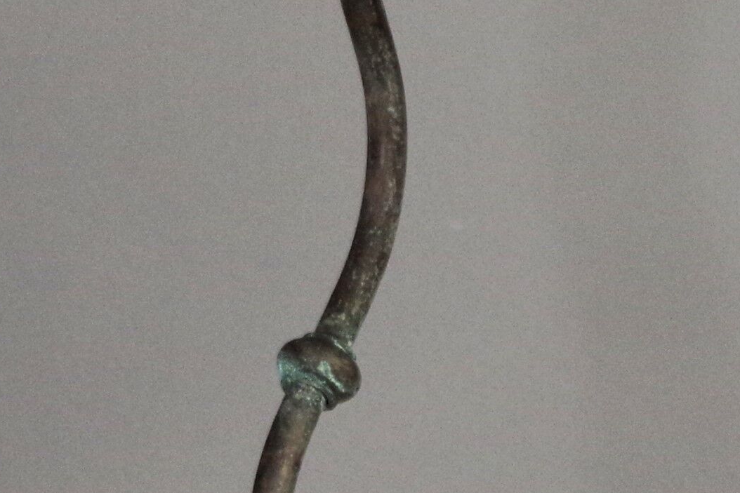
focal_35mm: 279
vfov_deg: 4.9
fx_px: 5735
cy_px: -136
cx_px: 782
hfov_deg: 7.3
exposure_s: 1/125
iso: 800
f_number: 4
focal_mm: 32.5
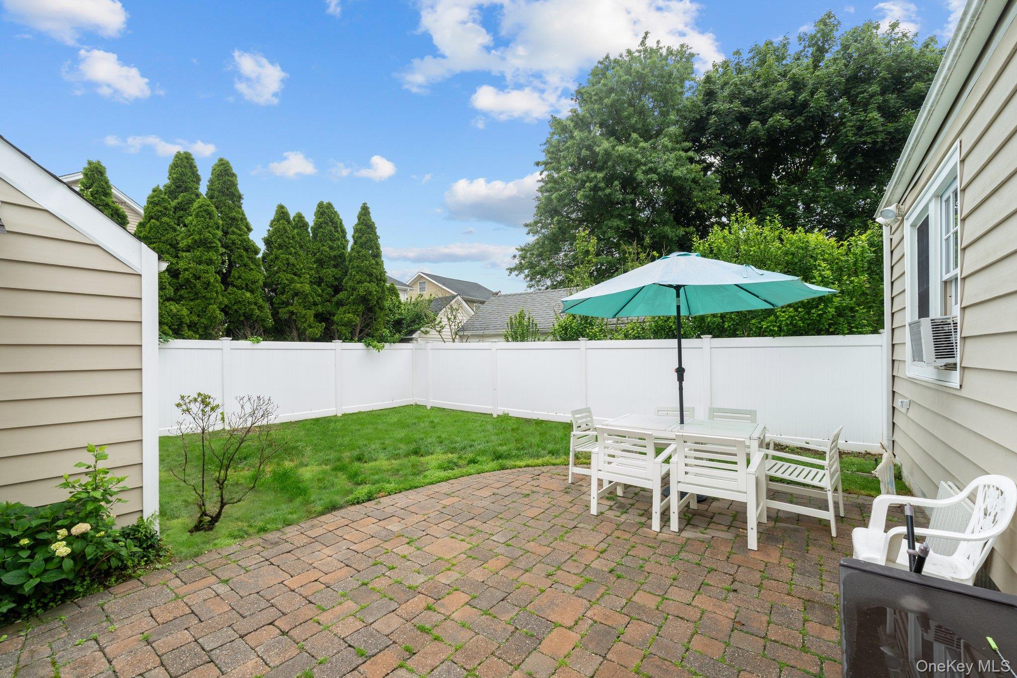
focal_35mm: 14
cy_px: 339
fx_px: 395
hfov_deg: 104.3
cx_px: 508
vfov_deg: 81.2
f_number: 10
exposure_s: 1/80
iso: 1000
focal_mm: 14
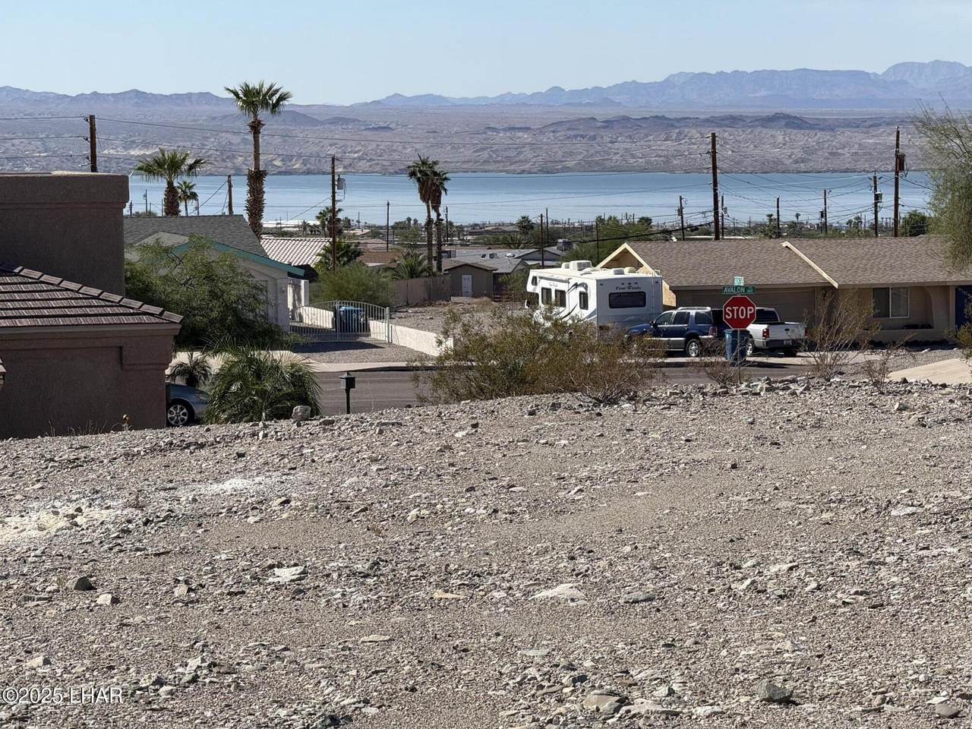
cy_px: 364
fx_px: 3370
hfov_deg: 16.4
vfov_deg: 12.3
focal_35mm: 120
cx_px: 486
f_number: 2.8
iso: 64
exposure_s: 1/1613
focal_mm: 15.66
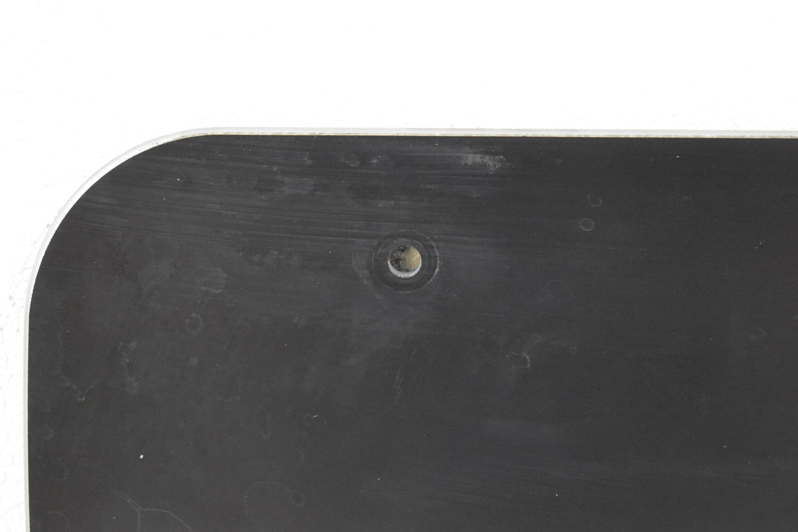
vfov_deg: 18.9
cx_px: 399
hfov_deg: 28.1
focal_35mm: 72
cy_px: 266
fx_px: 1596
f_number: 5.3
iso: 4500
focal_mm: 48
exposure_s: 1/125
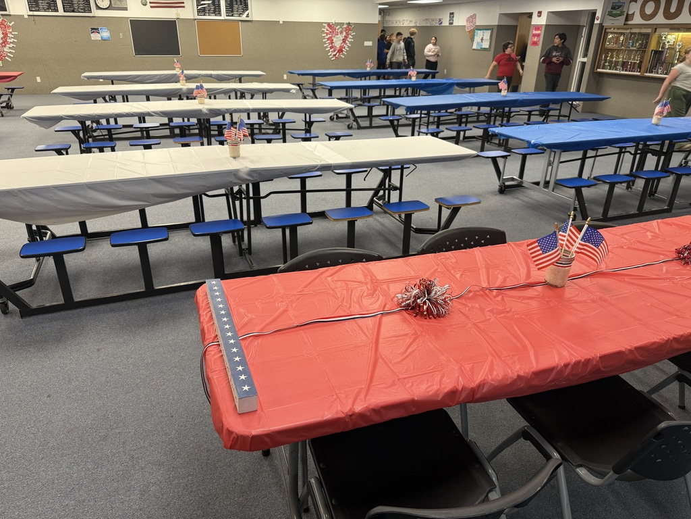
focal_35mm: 24
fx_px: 479
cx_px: 346
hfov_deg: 71.6
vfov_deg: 56.8
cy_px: 260
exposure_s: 1/60
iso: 125
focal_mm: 6.76
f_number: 1.78
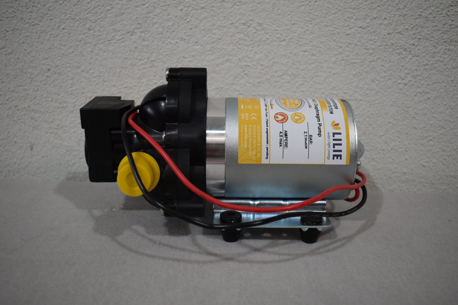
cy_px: 152
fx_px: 458
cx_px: 229
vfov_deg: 36.9
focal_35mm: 36
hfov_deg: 53.1
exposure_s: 1/250
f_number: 4
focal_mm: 24
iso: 400
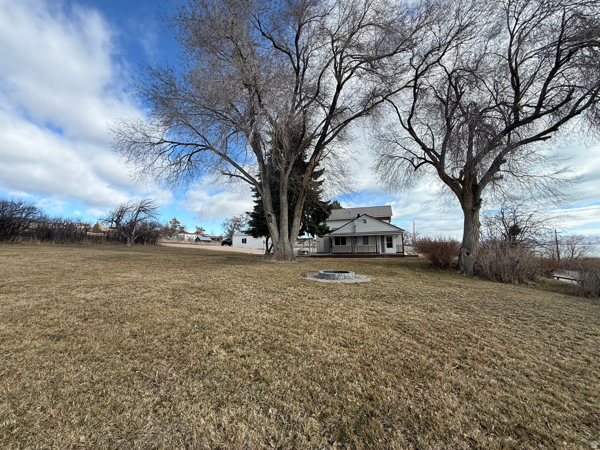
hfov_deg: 102.1
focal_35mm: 14
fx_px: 243
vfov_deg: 85.7
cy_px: 225
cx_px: 300
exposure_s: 1/1235
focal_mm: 2.22
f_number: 2.2
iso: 50
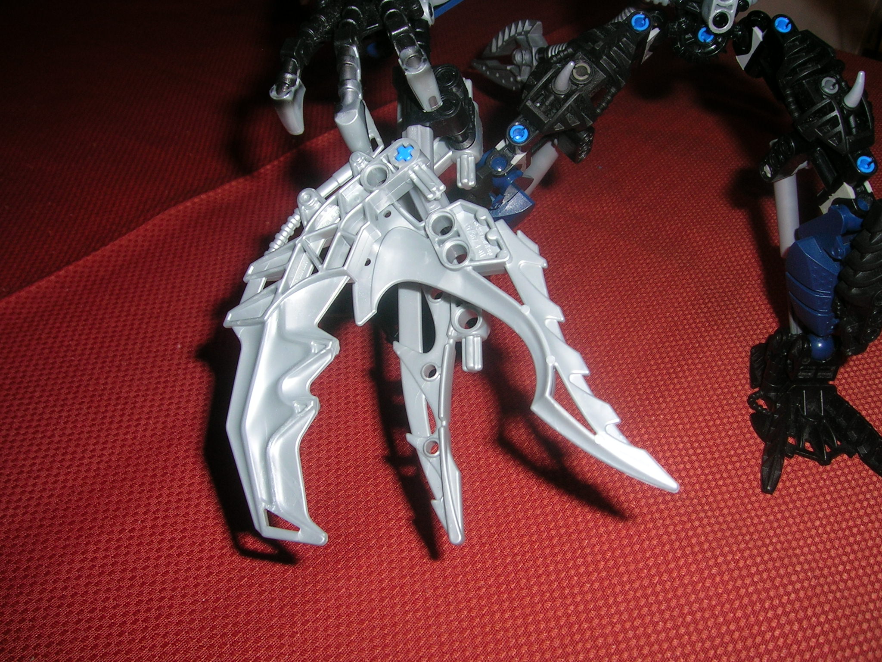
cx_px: 441
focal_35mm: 35
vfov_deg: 40.7
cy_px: 331
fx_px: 892
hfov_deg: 52.6
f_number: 4.8
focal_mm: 5.4
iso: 50
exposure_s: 1/60.1
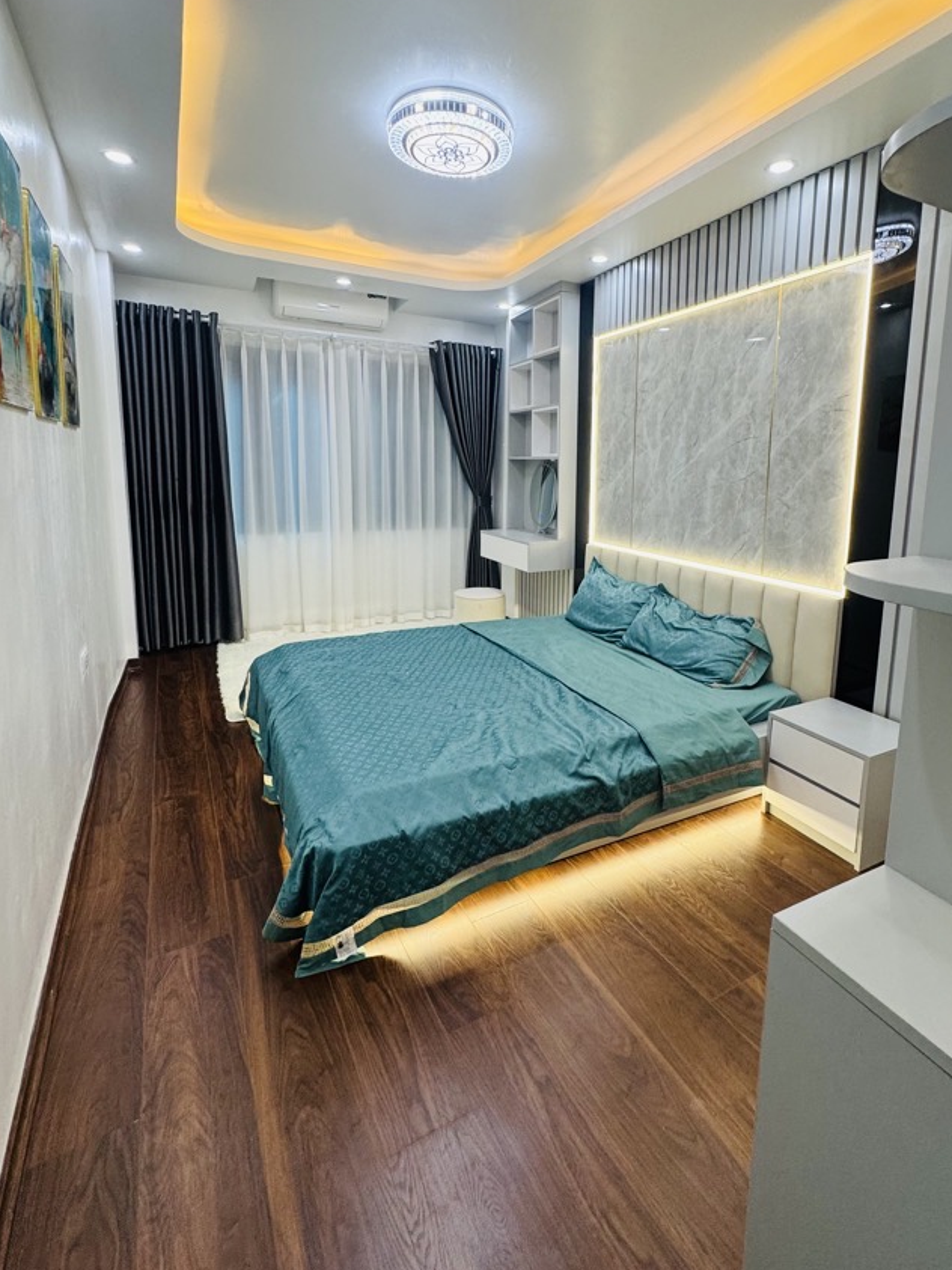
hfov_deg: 74.5
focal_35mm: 17
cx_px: 529
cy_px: 556
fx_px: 624
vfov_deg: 90.6
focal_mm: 2.22
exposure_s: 1/100
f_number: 2.2
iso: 160
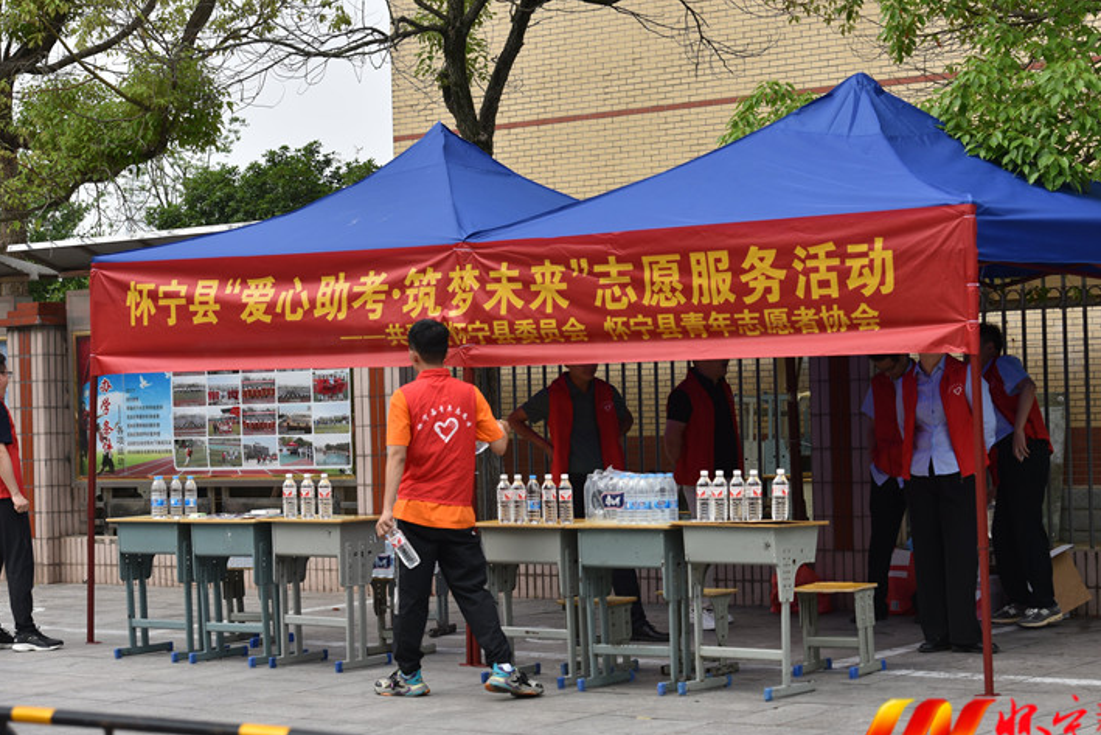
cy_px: 401
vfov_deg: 17.3
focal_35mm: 79
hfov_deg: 25.7
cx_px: 616
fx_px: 2416
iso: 280
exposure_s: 1/500
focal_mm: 70
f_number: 5.6
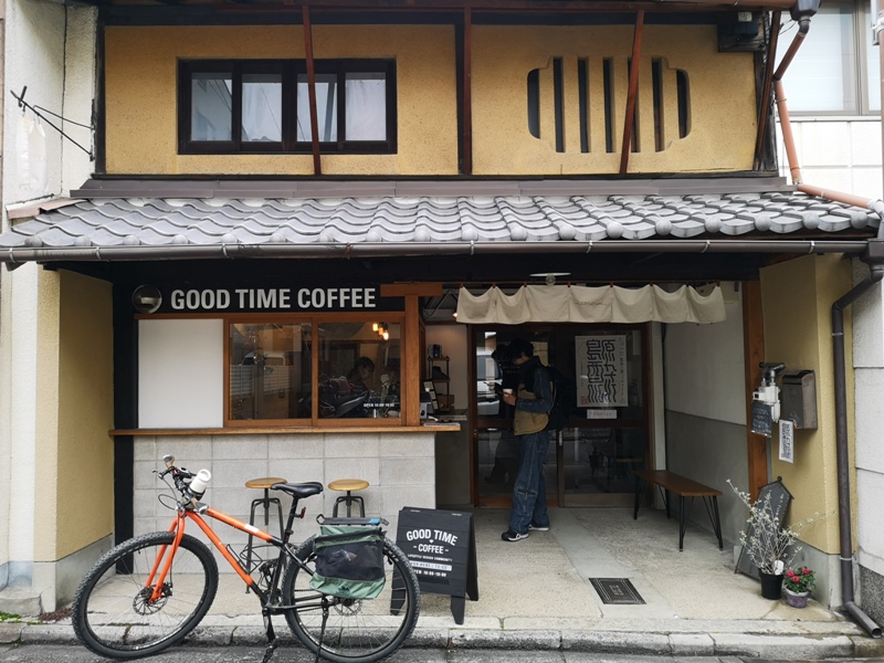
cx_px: 442
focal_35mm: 27
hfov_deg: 65.3
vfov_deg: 51.4
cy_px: 332
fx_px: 690
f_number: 1.8
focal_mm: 3.95
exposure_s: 1/204
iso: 50
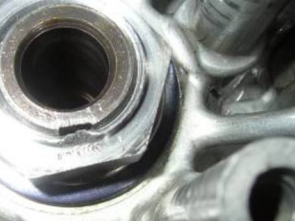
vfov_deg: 29.0
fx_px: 426
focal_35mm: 50
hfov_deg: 37.8
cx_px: 100
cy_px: 135
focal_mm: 5.6
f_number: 4.8
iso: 100
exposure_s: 1/30
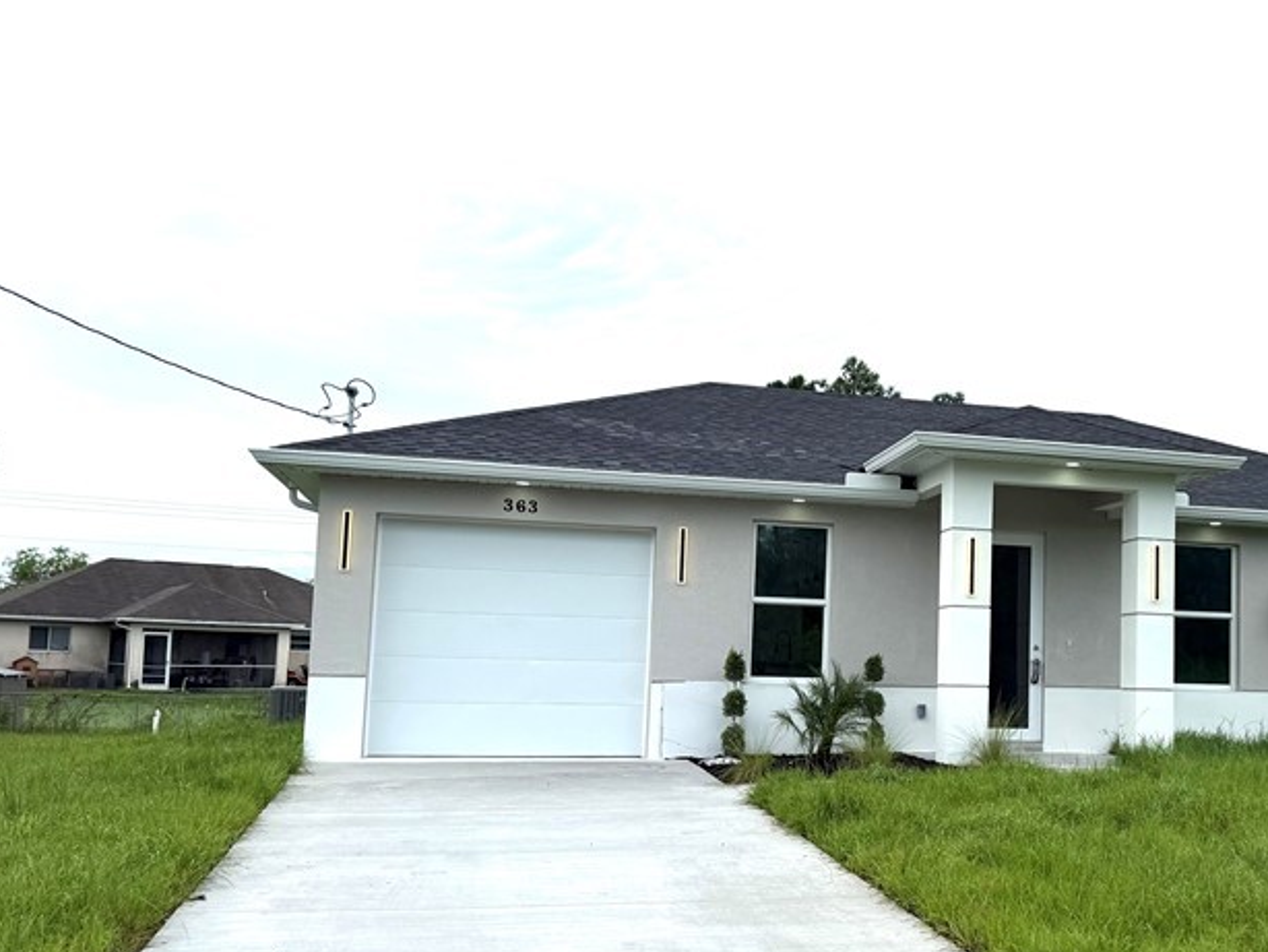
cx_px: 981
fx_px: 1466
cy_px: 545
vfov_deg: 35.9
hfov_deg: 44.9
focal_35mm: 40
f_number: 1.78
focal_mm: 6.76
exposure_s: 1/4167
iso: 80
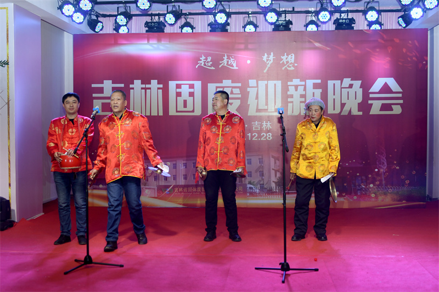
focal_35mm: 46
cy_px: 146
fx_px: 567
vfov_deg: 28.9
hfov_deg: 42.3
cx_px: 220
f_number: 3.5
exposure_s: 1/250
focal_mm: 31
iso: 400
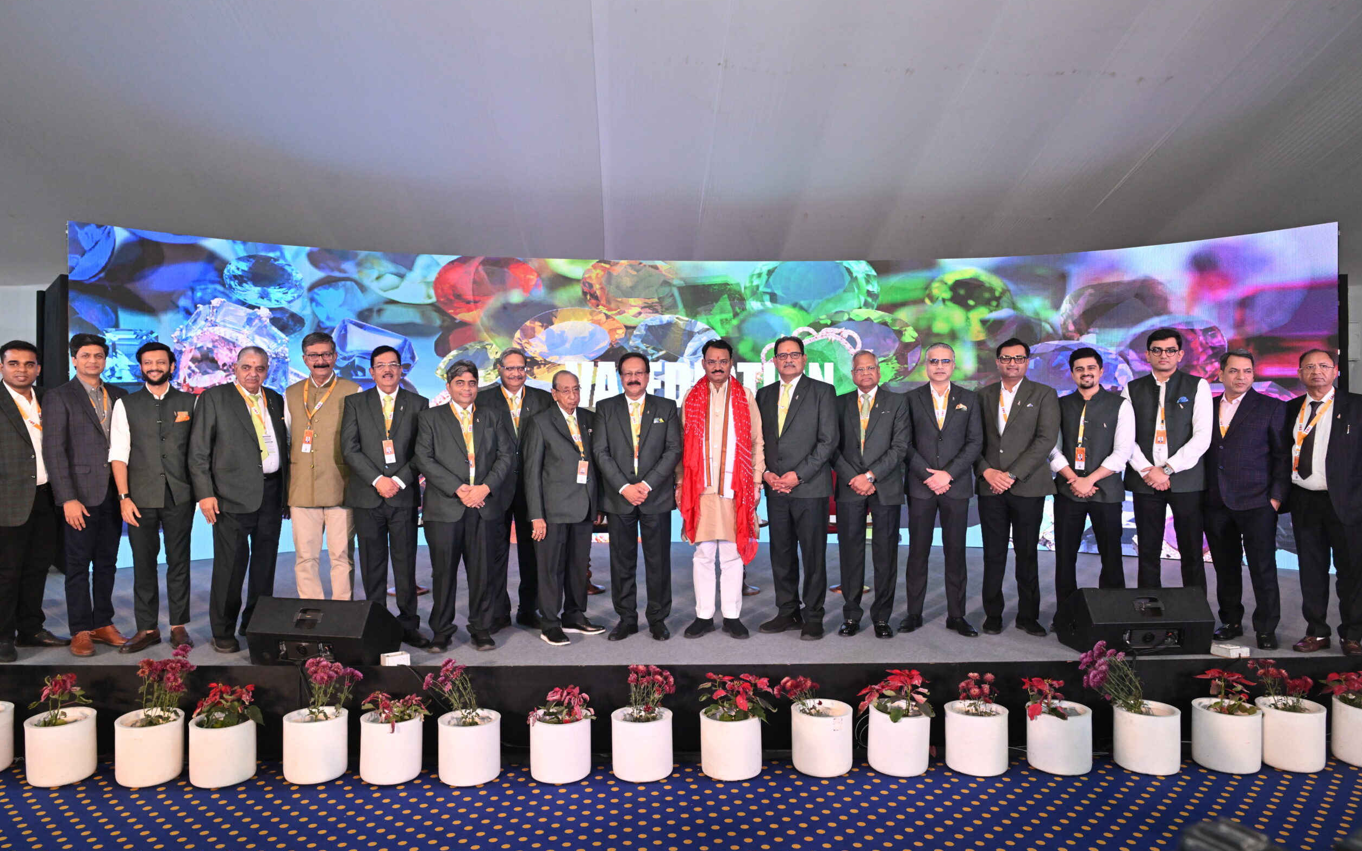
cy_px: 434
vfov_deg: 49.3
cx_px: 678
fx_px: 928
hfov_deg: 72.5
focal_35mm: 25
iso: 2000
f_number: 7.1
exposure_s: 1/160
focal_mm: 24
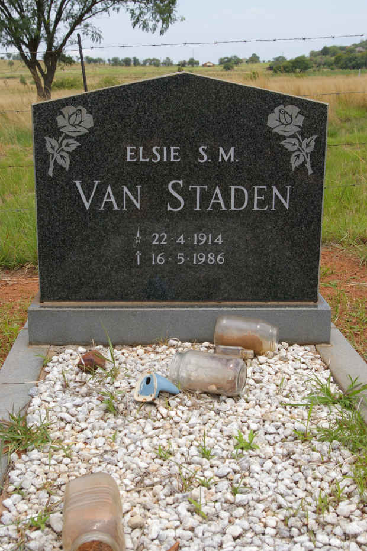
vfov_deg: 40.0
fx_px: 758
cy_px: 276
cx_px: 184
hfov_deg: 27.2
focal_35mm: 50
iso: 200
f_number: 8
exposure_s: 1/350
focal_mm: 33
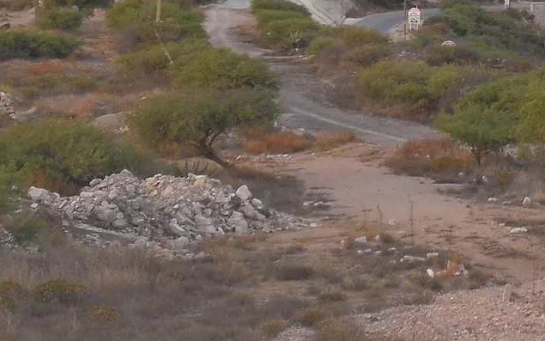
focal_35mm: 141
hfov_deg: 13.9
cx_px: 816
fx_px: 2094
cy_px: -155
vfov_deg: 9.1
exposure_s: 1/40
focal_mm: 7.8
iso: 125
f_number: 4.5
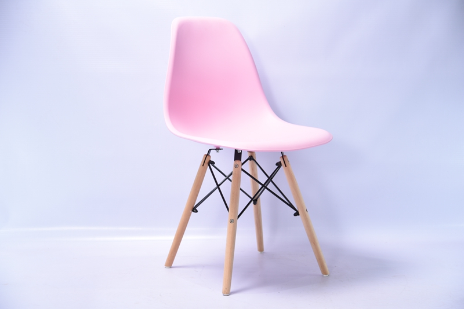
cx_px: 232
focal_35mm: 65
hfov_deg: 30.9
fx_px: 838
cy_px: 154
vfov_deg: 20.9
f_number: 4.5
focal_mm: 65
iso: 125
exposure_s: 1/50
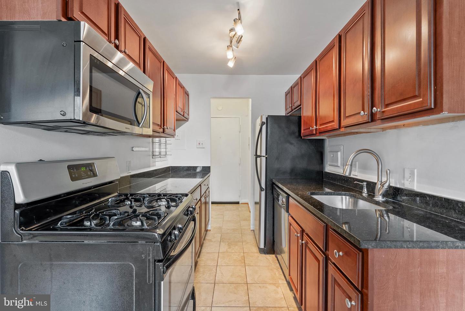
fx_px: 207
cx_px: 232
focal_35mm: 16
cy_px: 156
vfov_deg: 73.8
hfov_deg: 96.7
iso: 200
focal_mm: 16
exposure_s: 3.2
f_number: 8
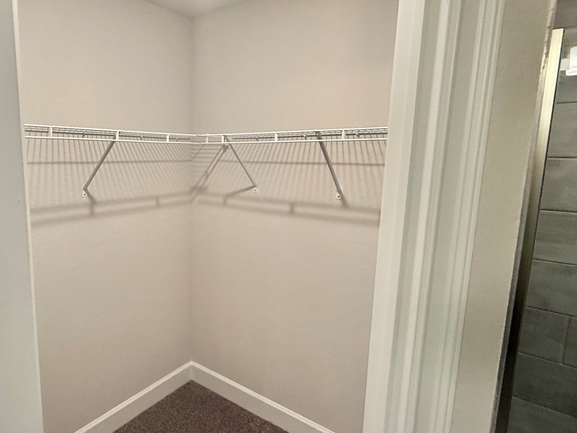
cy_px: 208
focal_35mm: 22
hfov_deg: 74.4
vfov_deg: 61.1
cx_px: 201
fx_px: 367
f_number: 2.2
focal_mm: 2.22
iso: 200
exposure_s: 1/120
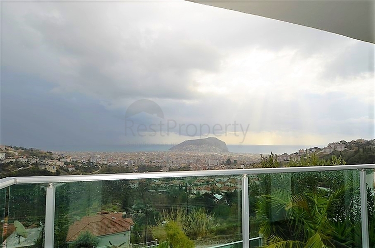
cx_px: 188
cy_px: 124
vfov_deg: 67.1
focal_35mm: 18
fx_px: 187
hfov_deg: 90.1
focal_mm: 12
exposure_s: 1/250
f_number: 10
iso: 100
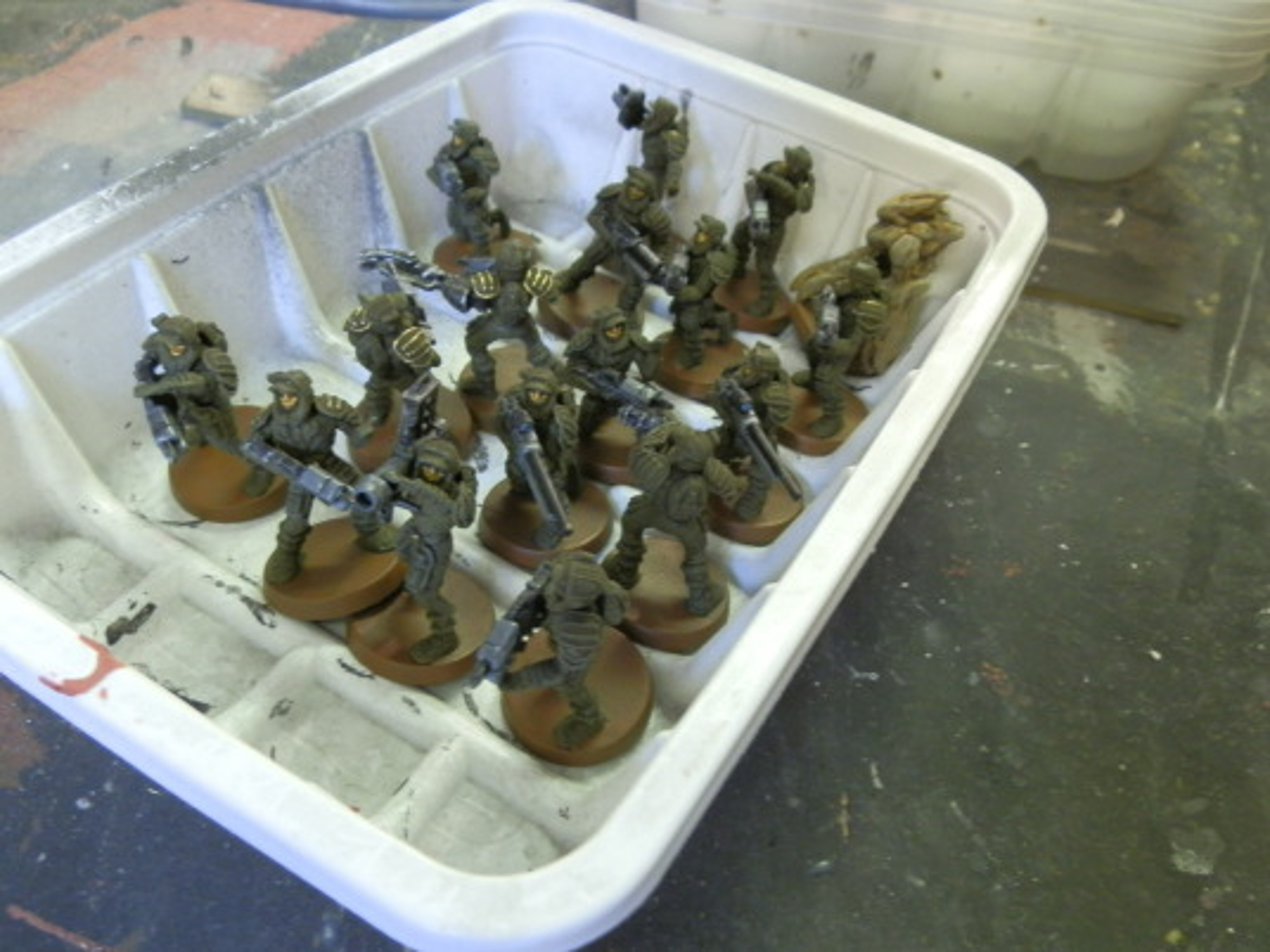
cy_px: 476
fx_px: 1027
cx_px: 635
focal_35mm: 28
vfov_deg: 49.7
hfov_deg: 63.4
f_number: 3.1
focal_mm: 5
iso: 200
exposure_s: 1/8
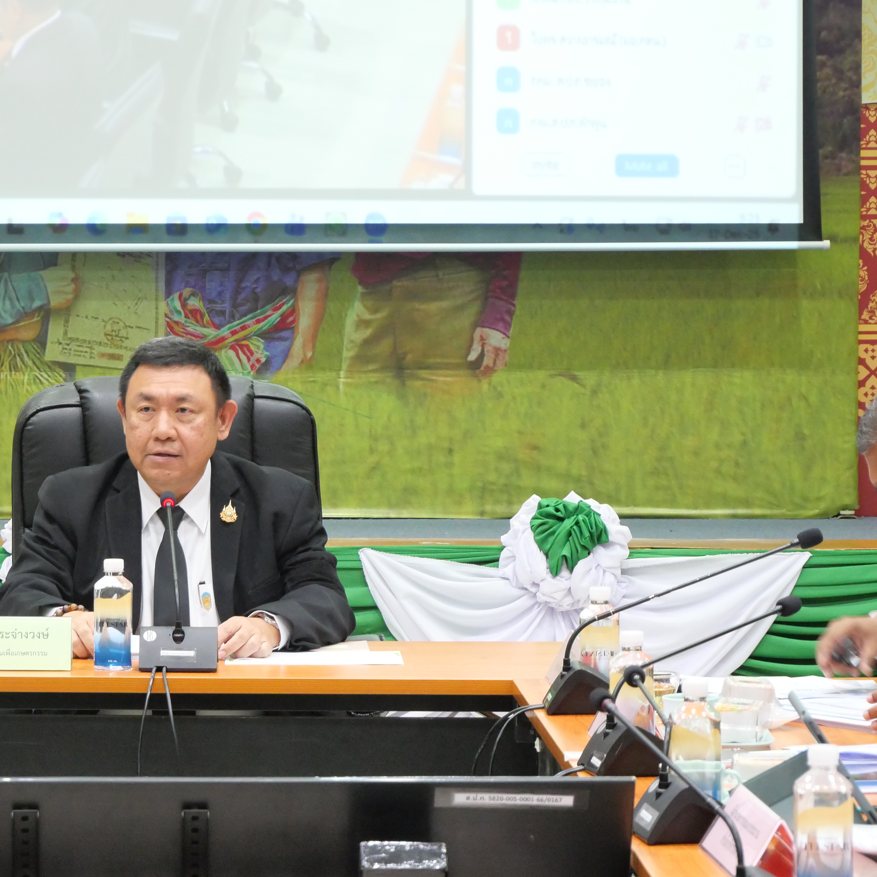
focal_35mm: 158
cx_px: 221
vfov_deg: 11.1
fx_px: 4529
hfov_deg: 11.0
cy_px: 439
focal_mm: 60
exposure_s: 1/40
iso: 3200
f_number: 5.6
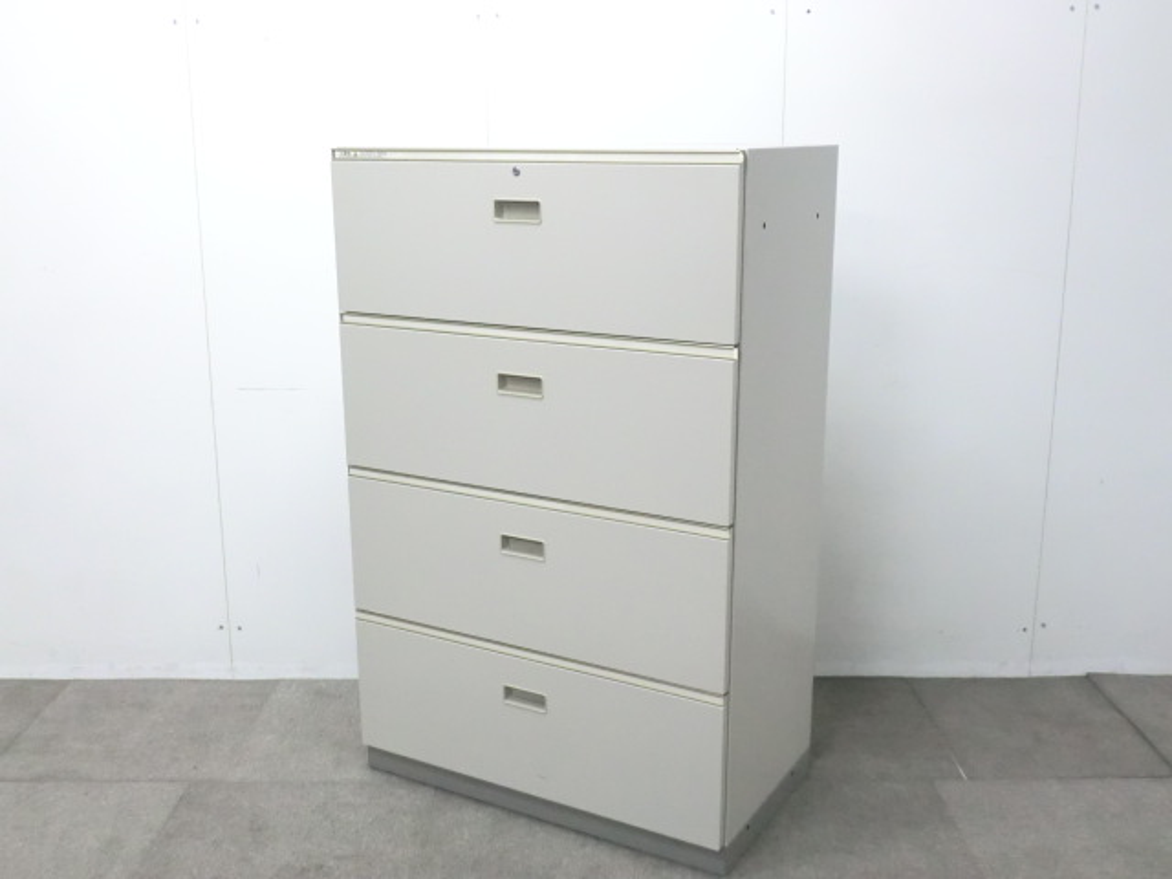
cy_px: 440
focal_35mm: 38
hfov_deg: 49.0
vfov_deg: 37.7
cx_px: 586
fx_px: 1287
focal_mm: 6.9
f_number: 3.9
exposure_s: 1/50
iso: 800
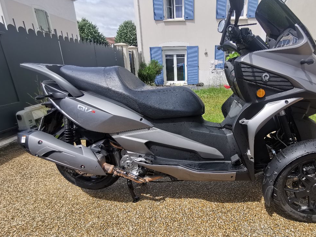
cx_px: 189
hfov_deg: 78.1
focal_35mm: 21
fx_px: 192
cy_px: 128
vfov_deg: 63.3
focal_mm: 2.35
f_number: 2.2
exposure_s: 1/865
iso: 50
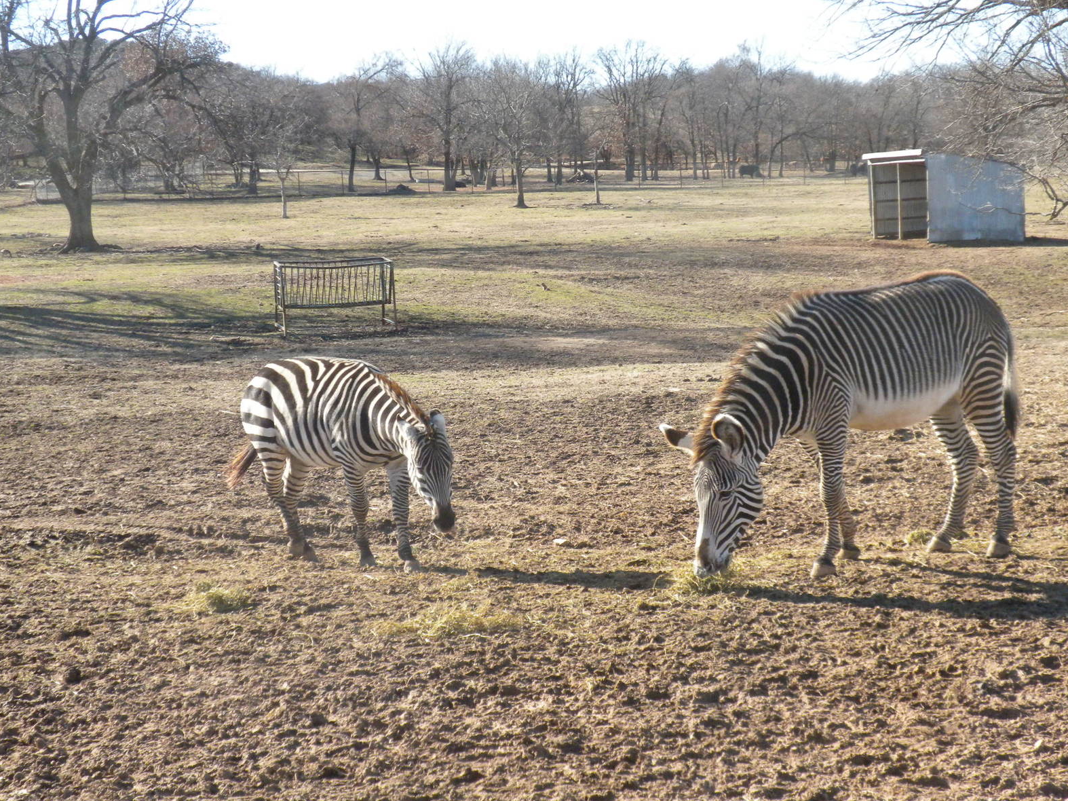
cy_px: 396
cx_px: 541
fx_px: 1882
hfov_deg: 31.7
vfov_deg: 24.0
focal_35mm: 61
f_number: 4.7
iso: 217
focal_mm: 10.7
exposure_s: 1/573
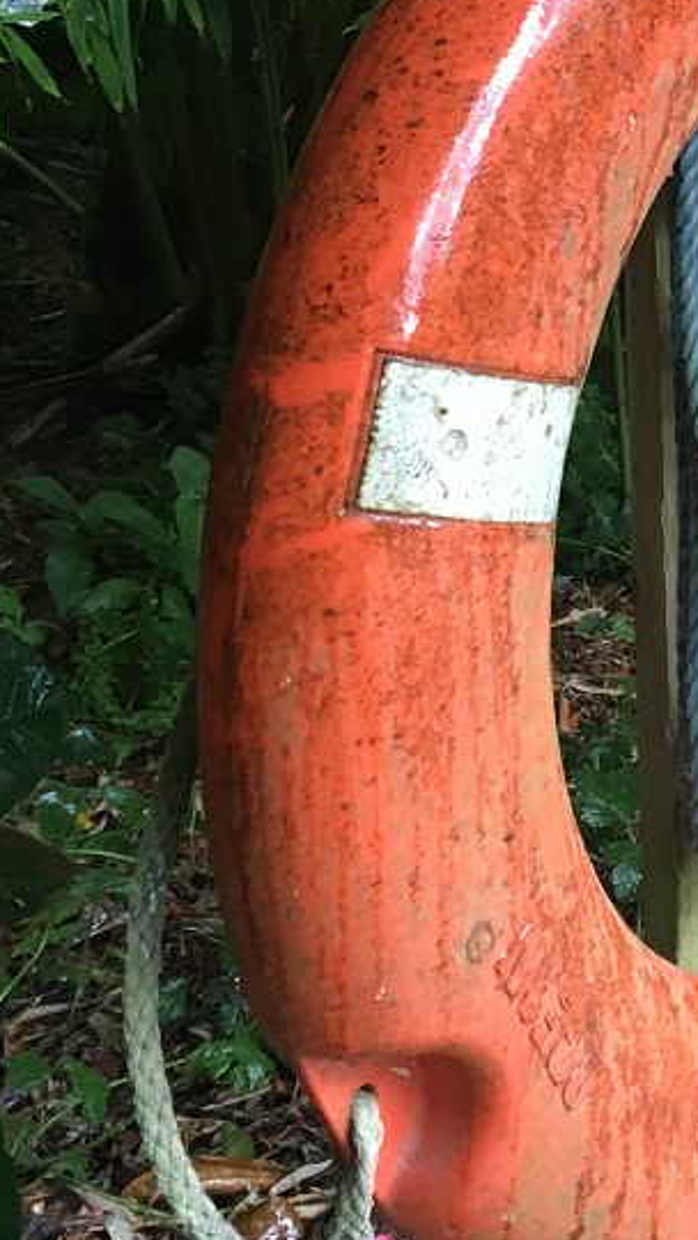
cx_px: 847
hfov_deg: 14.9
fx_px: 2565
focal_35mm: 78
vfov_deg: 26.1
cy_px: 82
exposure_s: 1/33
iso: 100
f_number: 2.2
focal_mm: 4.15
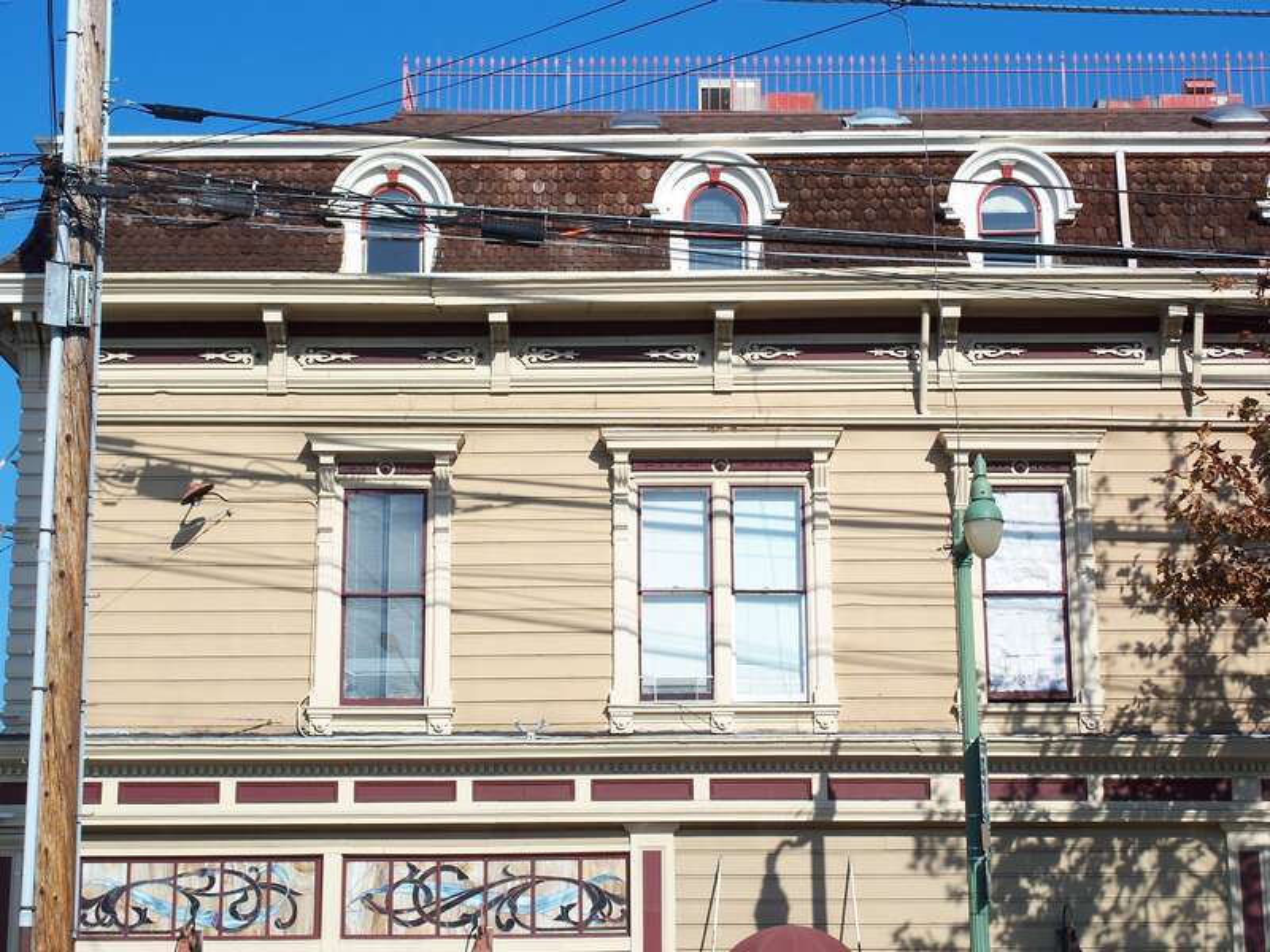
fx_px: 2568
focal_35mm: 70
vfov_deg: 21.0
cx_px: 635
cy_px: 476
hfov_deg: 27.8
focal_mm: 14.7
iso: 64
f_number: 4.5
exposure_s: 1/500
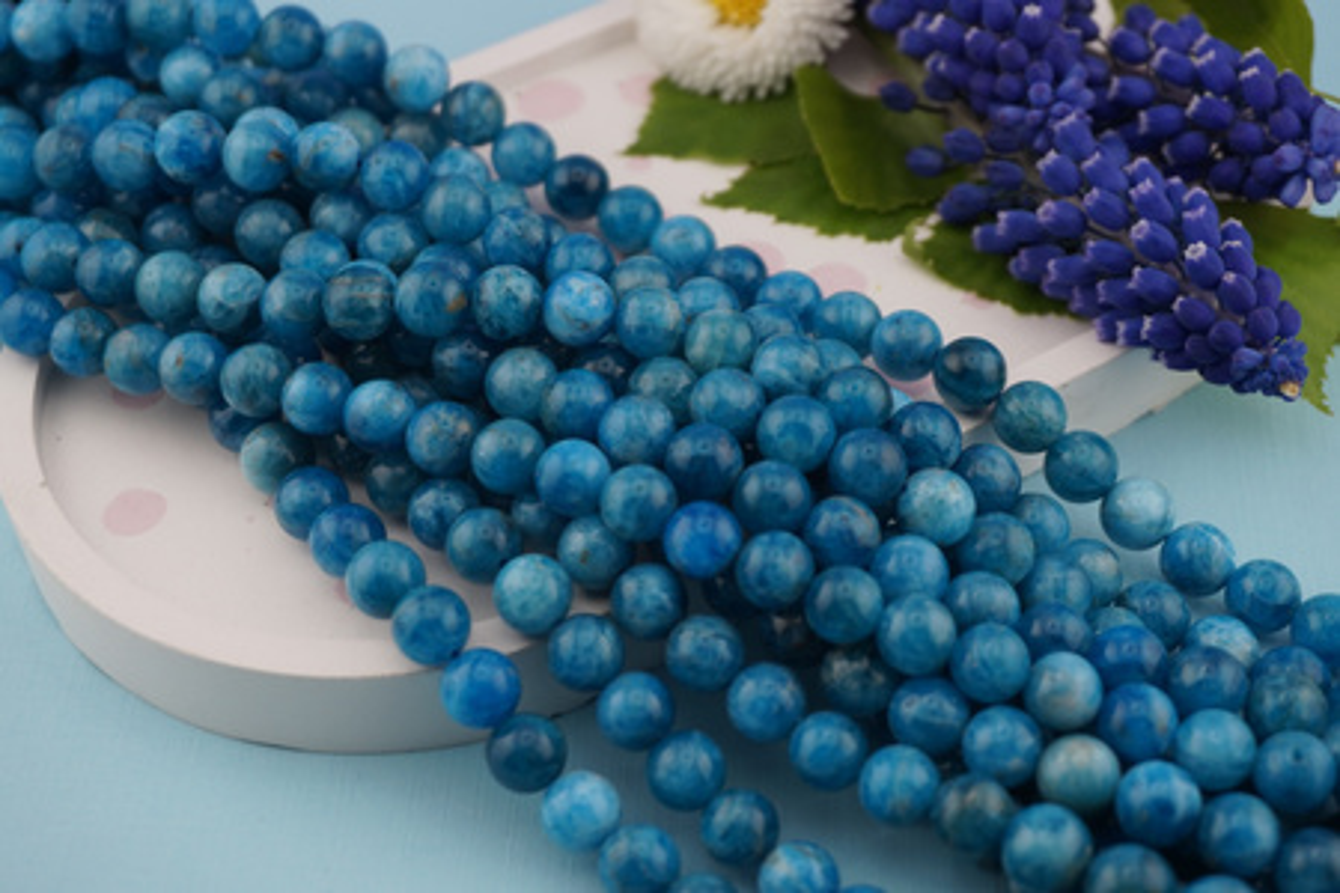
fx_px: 2122
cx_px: 670
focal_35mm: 57
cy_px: 446
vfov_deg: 23.8
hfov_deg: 35.1
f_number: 5.6
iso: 100
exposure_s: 1/80
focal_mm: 38
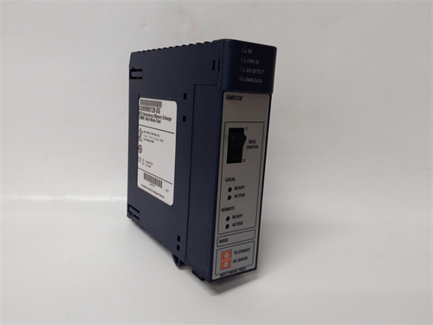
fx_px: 338
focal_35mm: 27
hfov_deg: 65.3
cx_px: 216
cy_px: 162
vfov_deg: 51.4
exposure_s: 1/33
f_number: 2
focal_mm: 3.79
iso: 188
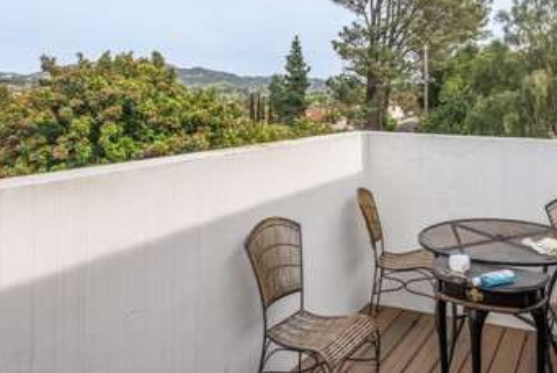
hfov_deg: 60.5
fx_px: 465
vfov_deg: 42.4
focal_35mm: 30
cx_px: 368
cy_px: 94
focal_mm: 16
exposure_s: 1/400
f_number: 9
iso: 64
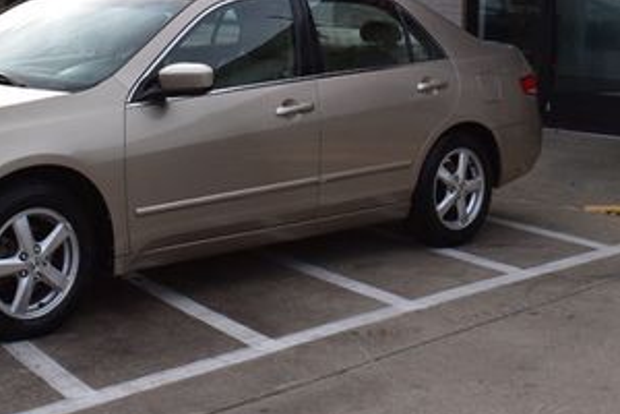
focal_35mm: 80
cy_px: 25
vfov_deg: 16.8
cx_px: 327
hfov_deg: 25.3
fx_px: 1379
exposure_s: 1/500
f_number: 11
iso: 400
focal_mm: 25
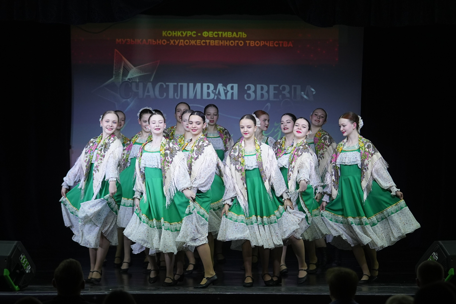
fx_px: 1647
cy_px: 152
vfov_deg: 10.6
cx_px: 228
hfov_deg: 15.8
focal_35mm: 130
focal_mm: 87
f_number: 2.8
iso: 1250
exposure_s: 1/400
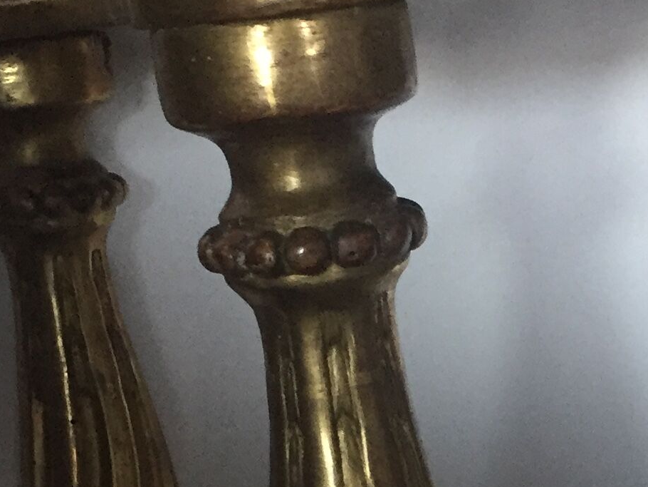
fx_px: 1947
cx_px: 539
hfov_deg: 18.7
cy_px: 793
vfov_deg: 13.2
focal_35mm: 104
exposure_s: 1/33
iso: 160
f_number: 2.2
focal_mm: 4.15
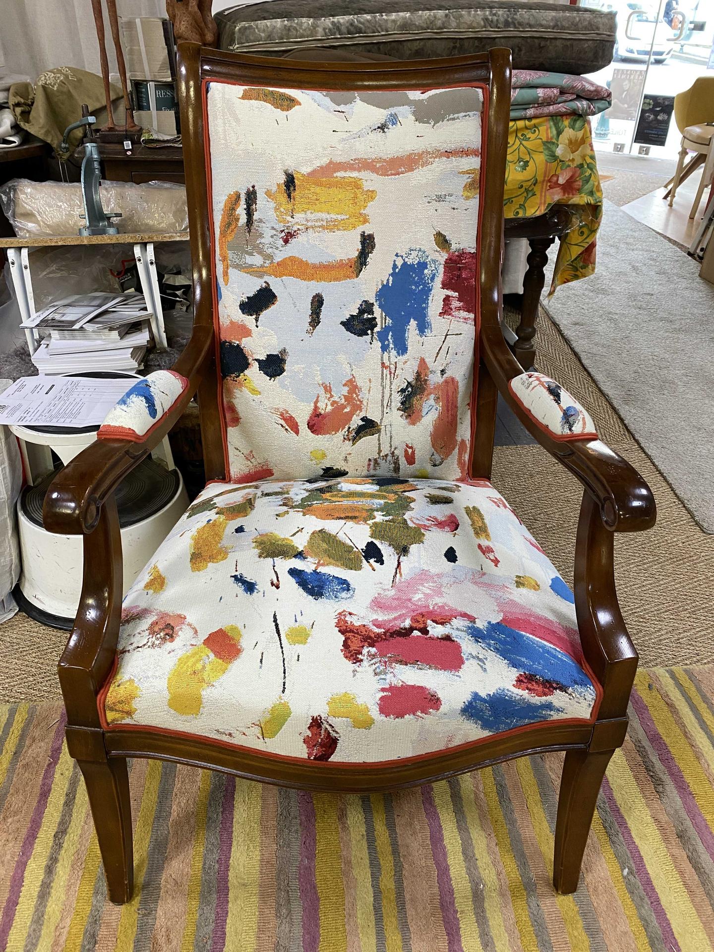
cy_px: 476
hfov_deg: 53.1
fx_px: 715
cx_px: 357
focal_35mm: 26
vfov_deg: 67.3
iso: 160
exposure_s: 1/50
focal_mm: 4.25
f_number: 1.8
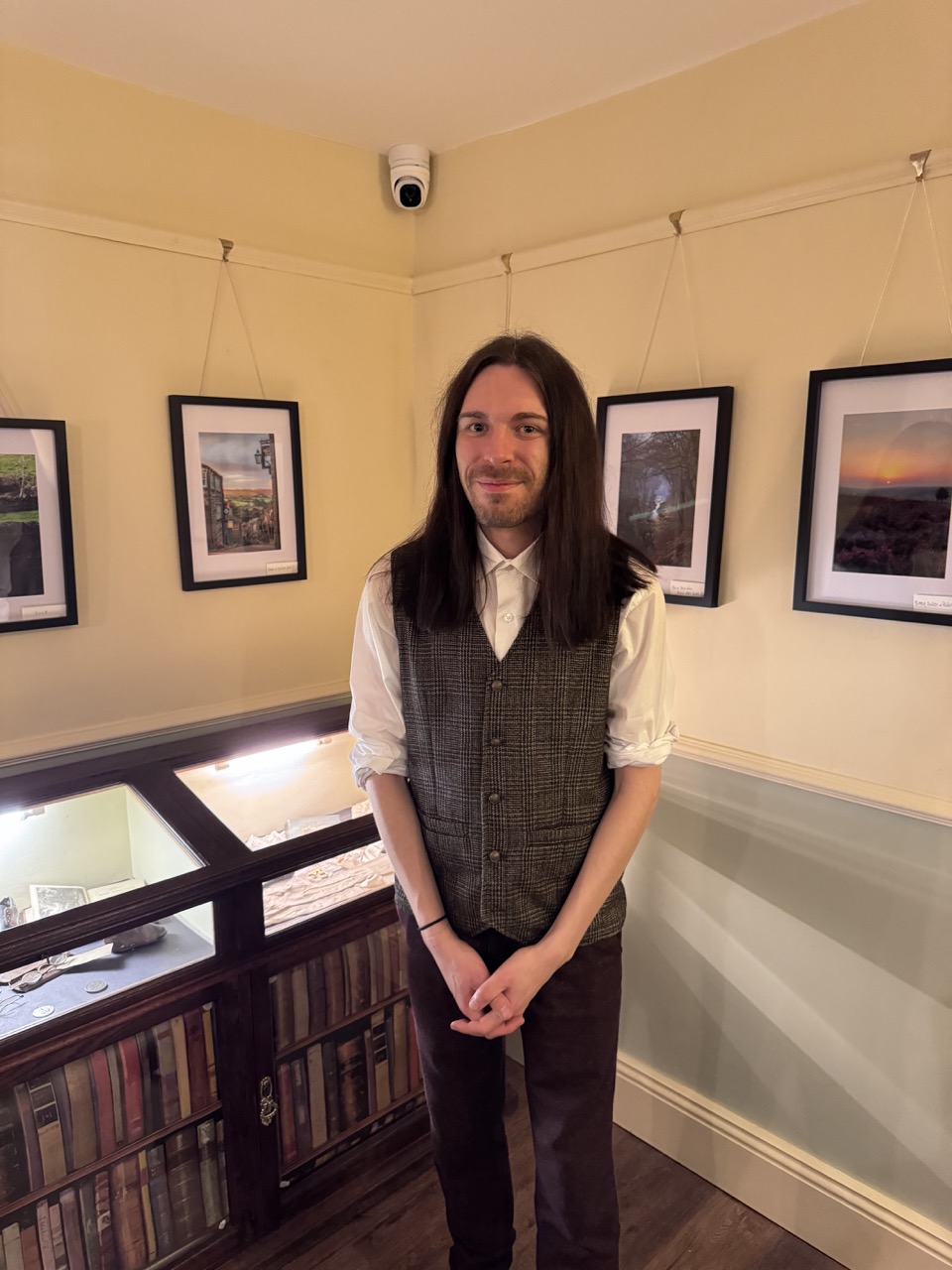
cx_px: 476
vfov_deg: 71.6
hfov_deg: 56.8
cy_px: 635
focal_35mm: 24
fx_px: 880
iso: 800
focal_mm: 6.76
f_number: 1.78
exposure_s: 1/50
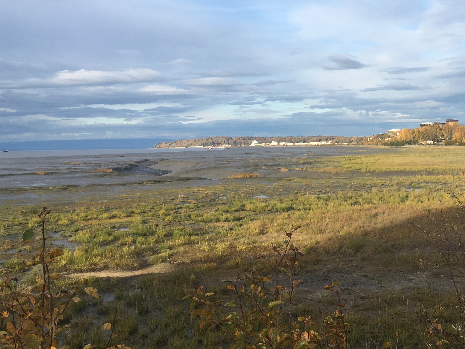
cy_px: 102
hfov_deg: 40.3
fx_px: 618
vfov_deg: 31.1
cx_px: 339
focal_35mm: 46
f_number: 2.2
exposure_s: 1/777
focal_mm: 4.15
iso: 25
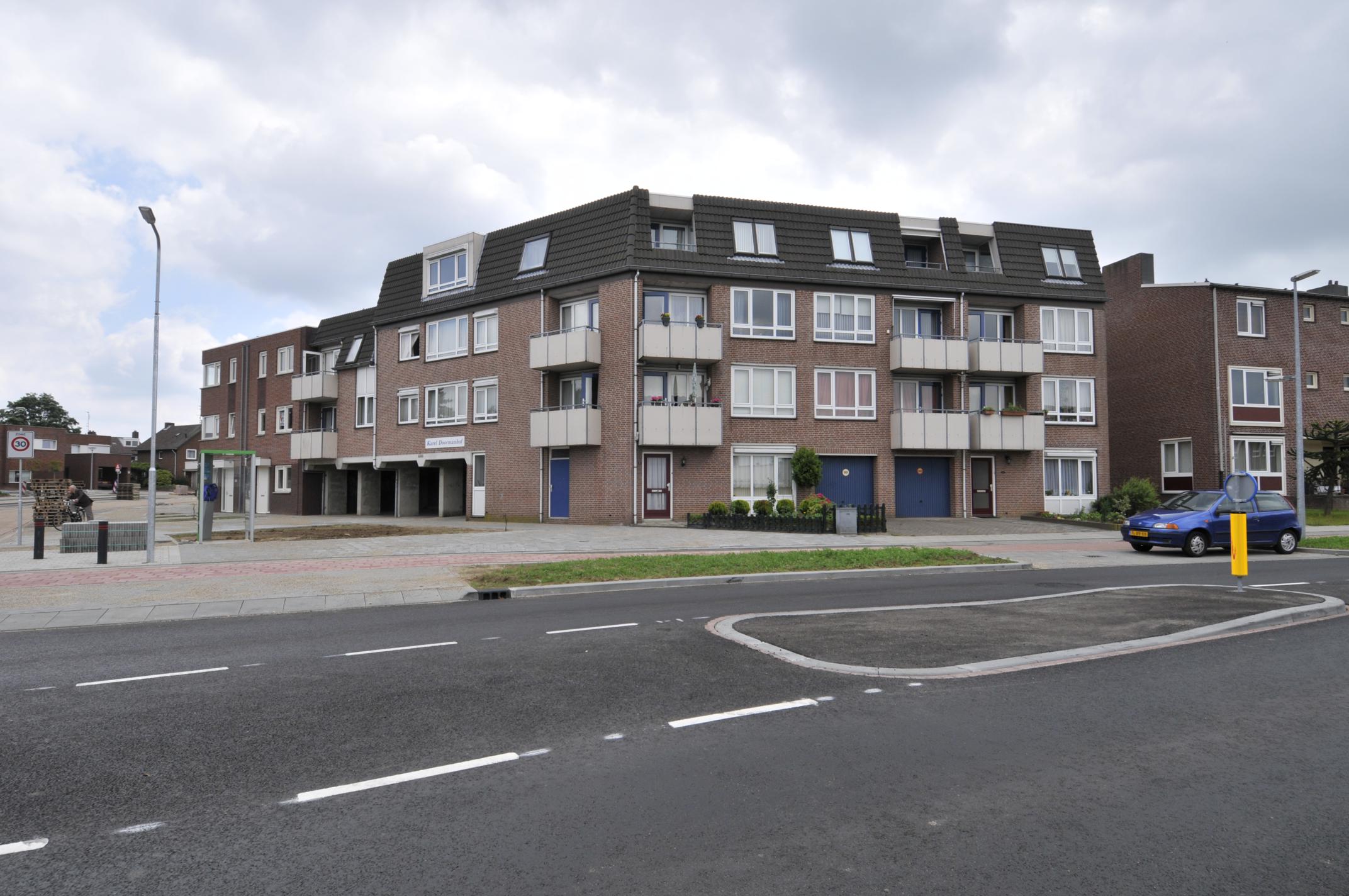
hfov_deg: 85.5
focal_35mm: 20
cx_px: 674
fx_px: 730
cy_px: 448
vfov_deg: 63.1
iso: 200
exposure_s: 1/400
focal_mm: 13
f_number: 9
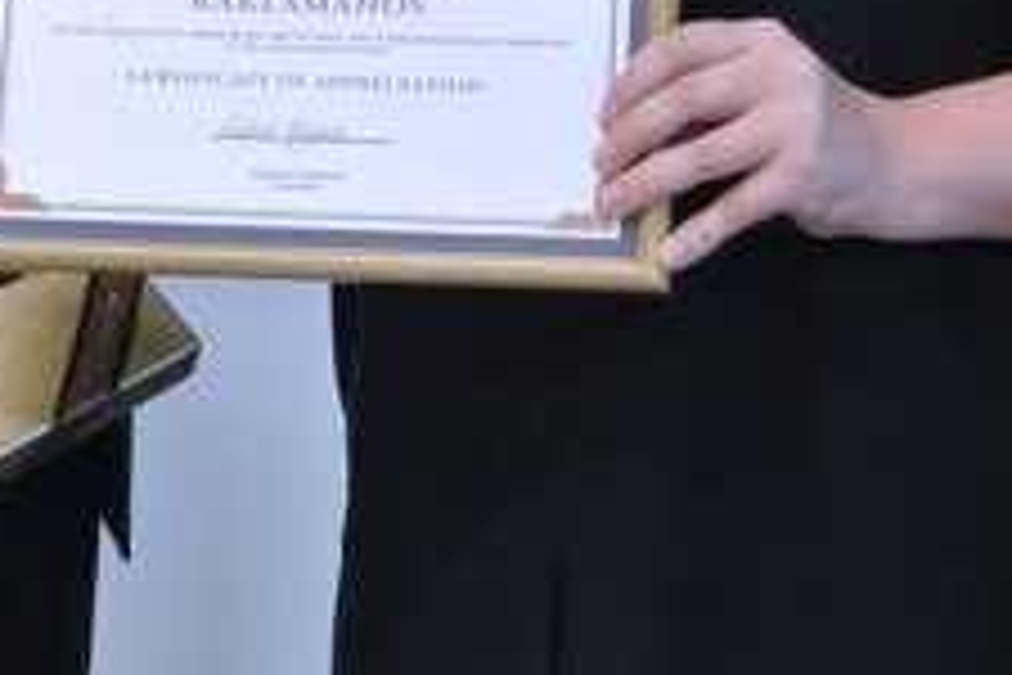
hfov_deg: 14.2
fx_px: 4076
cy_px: -254
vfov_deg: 9.3
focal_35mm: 145
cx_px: 493
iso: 800
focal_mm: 13.6
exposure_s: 1/60
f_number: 4
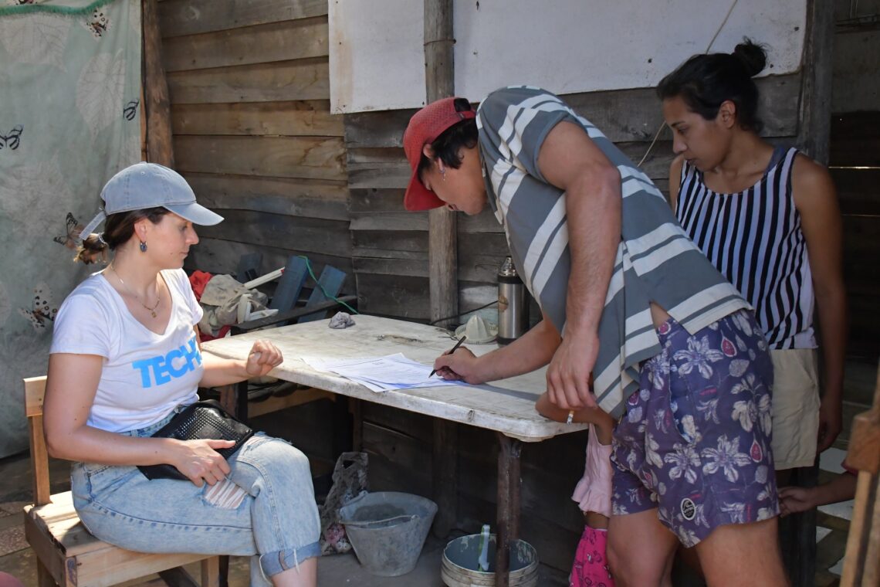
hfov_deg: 49.6
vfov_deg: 34.2
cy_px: 294
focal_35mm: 39
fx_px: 953
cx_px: 440
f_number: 5.6
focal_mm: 26
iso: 4500
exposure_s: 1/400
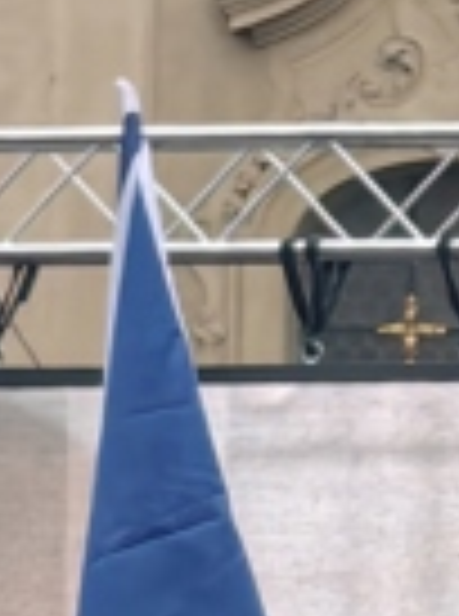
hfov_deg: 1.3
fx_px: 20907
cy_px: 281
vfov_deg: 1.7
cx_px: 760
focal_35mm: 1177
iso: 160
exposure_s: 1/33.3
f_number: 3.5
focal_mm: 16.85
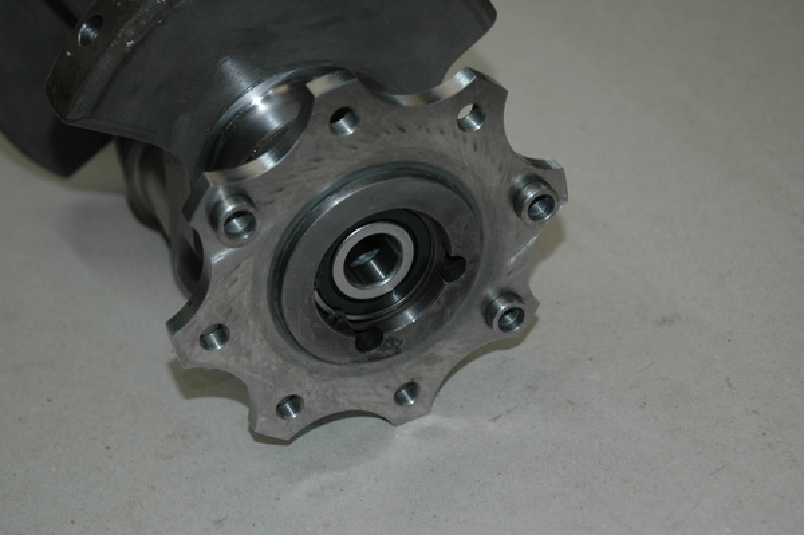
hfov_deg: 26.0
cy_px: 268
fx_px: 1741
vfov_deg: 17.5
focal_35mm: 78
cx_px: 402
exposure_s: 1/60
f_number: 4.5
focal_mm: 52
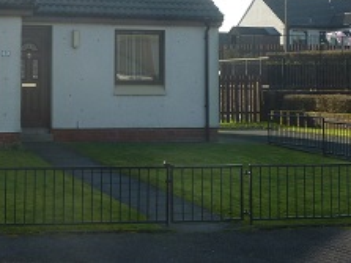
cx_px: 131
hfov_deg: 23.2
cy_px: 35
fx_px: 851
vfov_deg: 17.3
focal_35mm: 84
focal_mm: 7.9
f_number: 4
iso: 80
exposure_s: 1/320
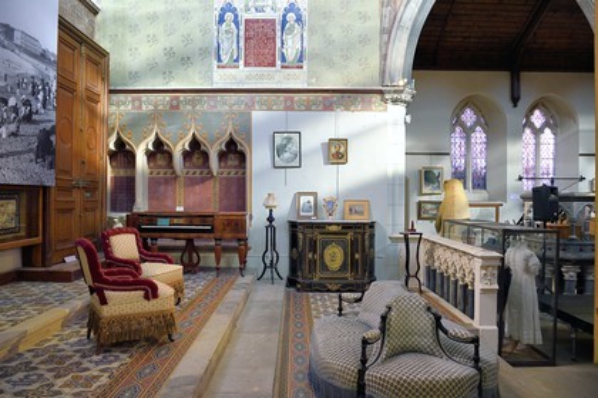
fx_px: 448
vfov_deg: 47.9
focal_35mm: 27
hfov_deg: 67.4
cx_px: 299
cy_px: 199
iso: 800
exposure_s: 1/60
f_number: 7.1
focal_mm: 27
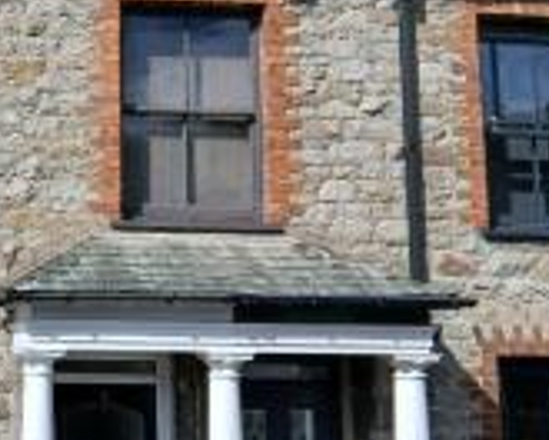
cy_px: 275
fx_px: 1056
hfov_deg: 26.4
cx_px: -82
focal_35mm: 65
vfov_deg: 23.4
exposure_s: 1/686
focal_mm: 3.98
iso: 20
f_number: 1.8
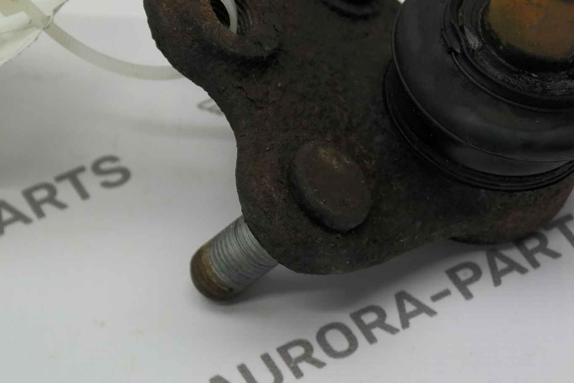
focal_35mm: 183
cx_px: 340
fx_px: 2918
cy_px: 77
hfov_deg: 11.2
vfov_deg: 7.5
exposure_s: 1/80
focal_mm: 55
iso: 400
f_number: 5.6
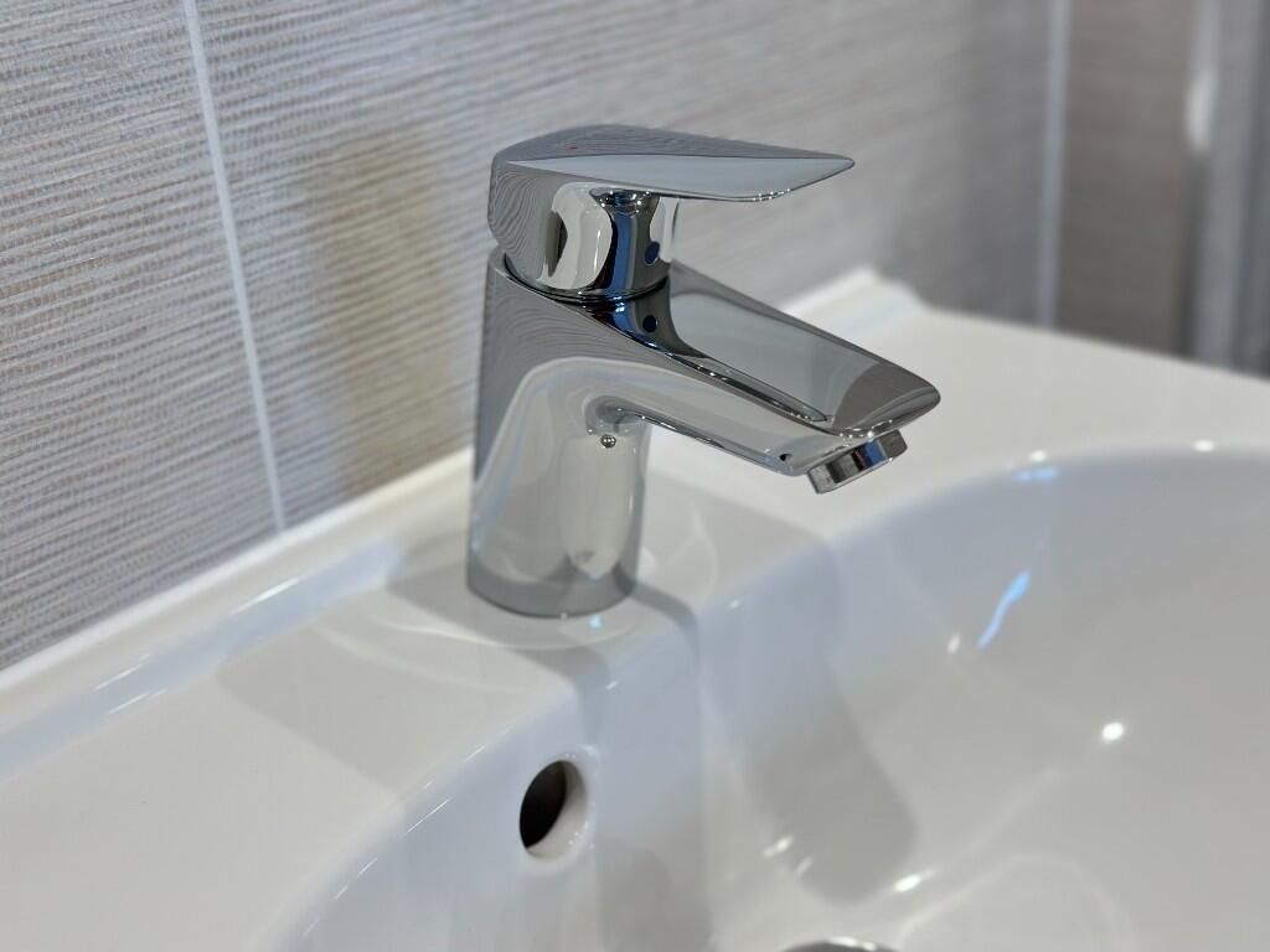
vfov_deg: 30.3
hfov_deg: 39.7
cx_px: 635
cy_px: 476
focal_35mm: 48
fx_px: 1761
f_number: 1.78
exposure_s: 1/100
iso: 80
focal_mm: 6.86
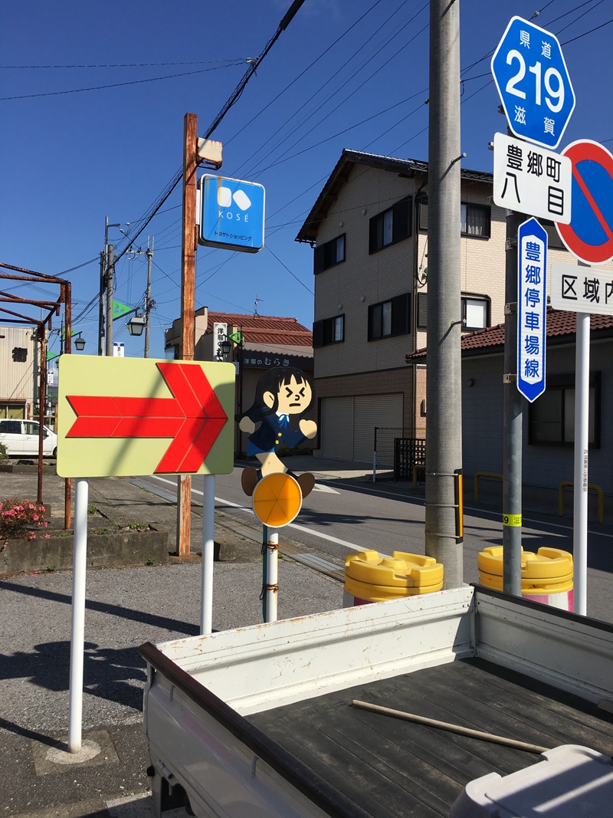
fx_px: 685
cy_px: 409
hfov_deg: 48.2
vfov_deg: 61.7
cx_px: 306
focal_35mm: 29
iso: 25
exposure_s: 1/2198
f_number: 2.2
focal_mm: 4.15
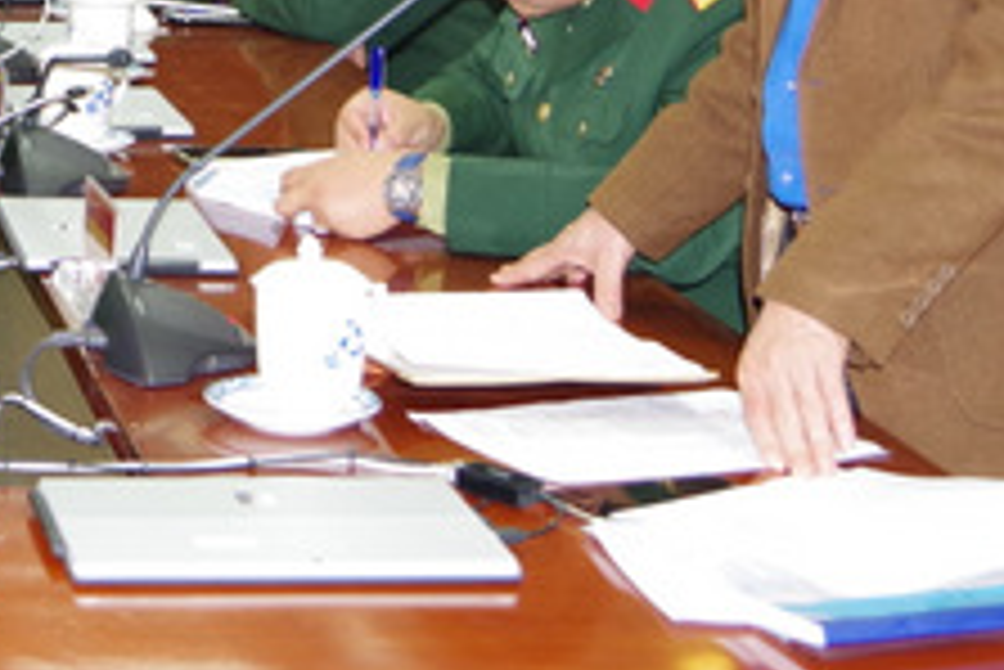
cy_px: -243
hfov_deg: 17.4
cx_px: -248
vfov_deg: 12.0
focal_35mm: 111
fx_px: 3098
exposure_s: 1/60
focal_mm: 21
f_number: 4
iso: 800
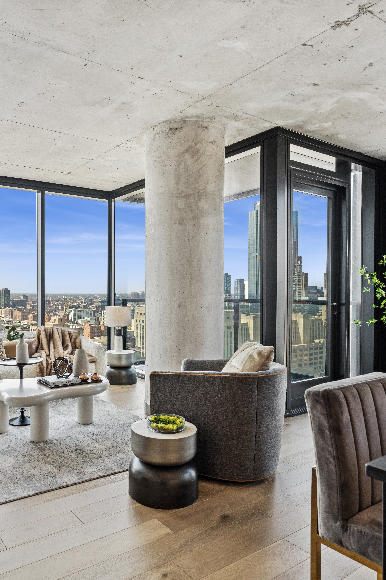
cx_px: 110
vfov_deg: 71.5
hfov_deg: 49.8
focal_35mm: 25
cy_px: 300
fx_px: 402
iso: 320
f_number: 8
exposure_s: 1/80
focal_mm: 16
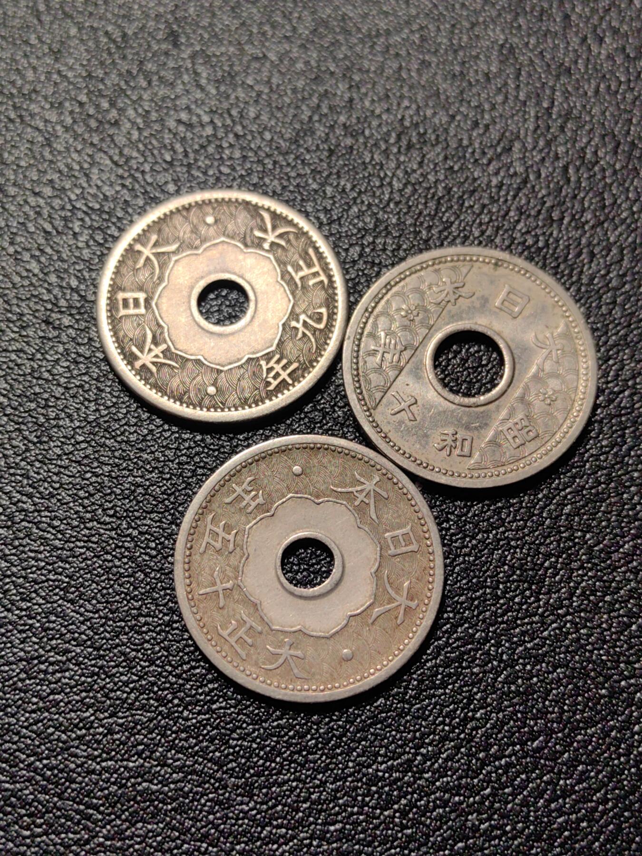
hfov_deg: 32.9
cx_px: 321
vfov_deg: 42.9
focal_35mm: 44
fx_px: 1088
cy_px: 428
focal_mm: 5.75
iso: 50
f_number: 2
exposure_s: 1/248
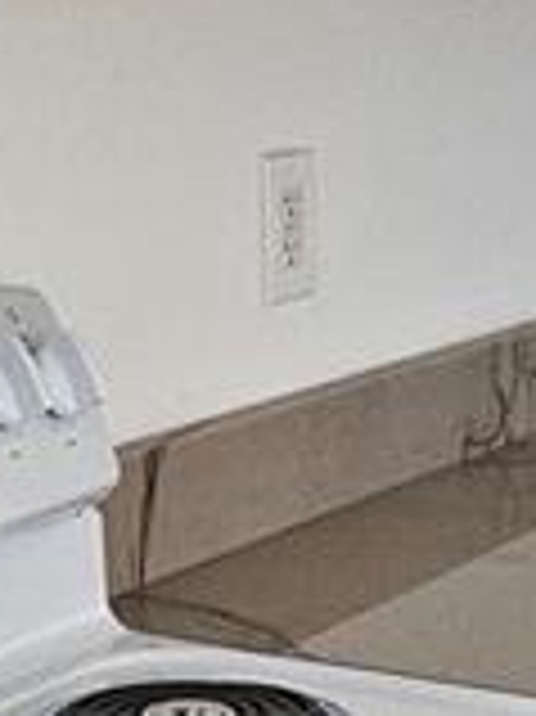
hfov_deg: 14.5
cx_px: -131
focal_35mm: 98
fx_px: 2026
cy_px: 378
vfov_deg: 20.0
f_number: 2.2
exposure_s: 1/100
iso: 400
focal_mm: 2.2
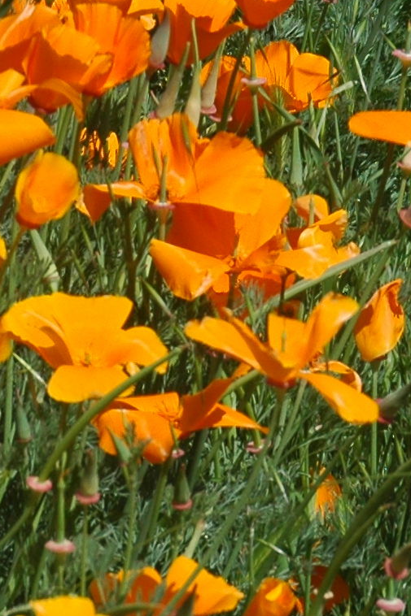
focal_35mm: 446
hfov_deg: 3.1
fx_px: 7640
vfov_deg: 4.6
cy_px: -193
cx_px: 247
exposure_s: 1/400
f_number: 11
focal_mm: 75
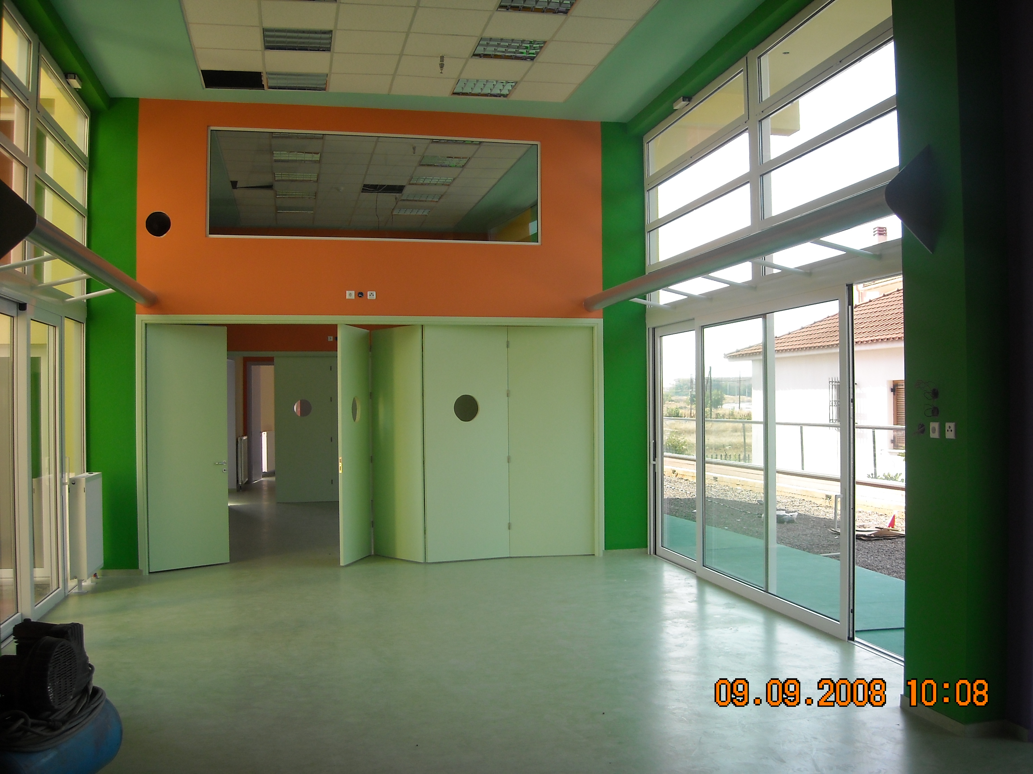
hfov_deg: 52.6
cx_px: 516
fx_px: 1044
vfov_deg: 40.7
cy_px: 387
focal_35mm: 35
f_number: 2.8
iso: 64
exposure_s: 1/161
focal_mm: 5.7
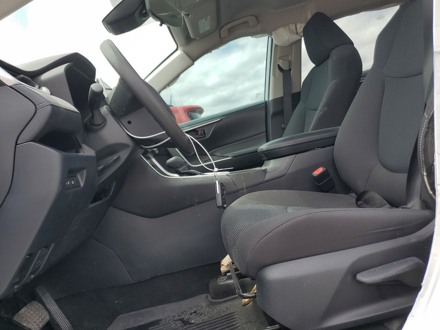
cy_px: 165
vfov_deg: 53.1
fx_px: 330
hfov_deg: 67.3
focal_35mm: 26
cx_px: 220
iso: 50
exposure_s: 1/833
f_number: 1.5
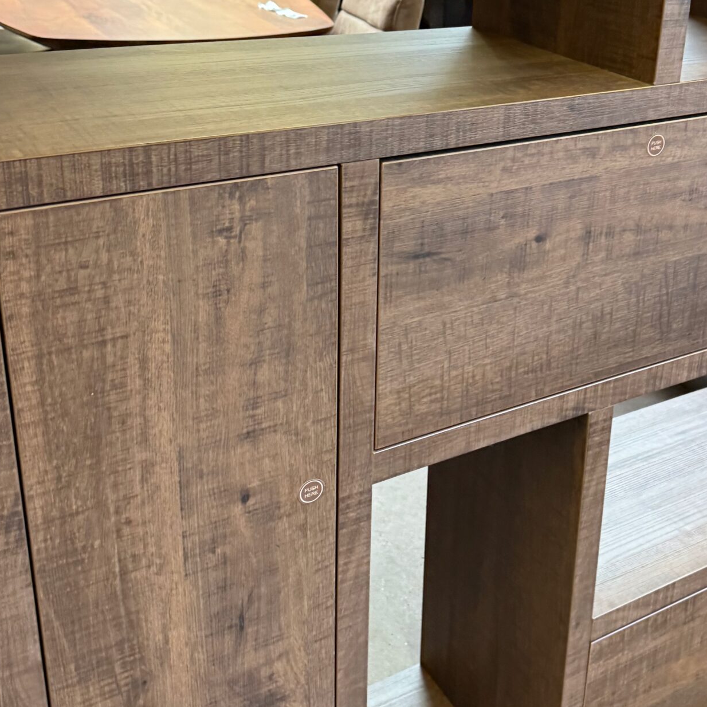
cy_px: 209
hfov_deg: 37.9
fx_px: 1017
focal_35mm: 44
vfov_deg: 37.7
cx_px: 468
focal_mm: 6.76
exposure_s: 1/50
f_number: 1.78
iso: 320
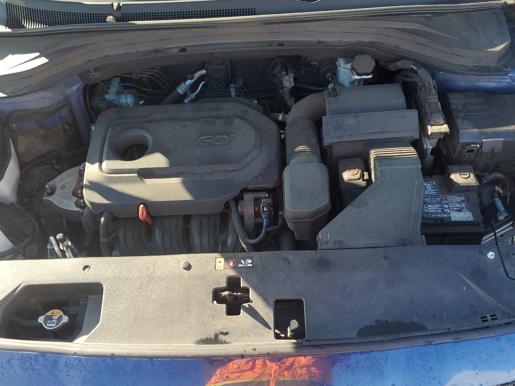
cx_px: 238
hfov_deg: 56.8
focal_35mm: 32
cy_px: 194
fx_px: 476
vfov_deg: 44.2
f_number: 1.5
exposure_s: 1/312
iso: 50
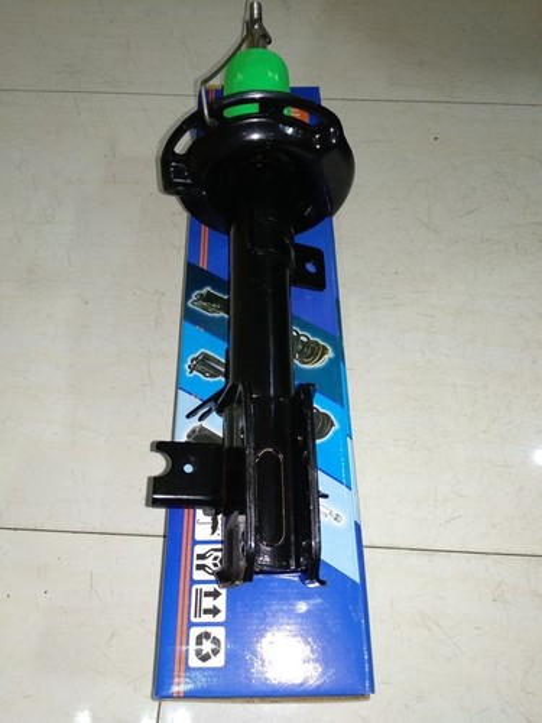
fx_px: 543
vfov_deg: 67.3
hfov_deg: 53.1
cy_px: 362
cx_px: 271
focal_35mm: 26
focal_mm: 3.81
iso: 400
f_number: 2.2
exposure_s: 1/33
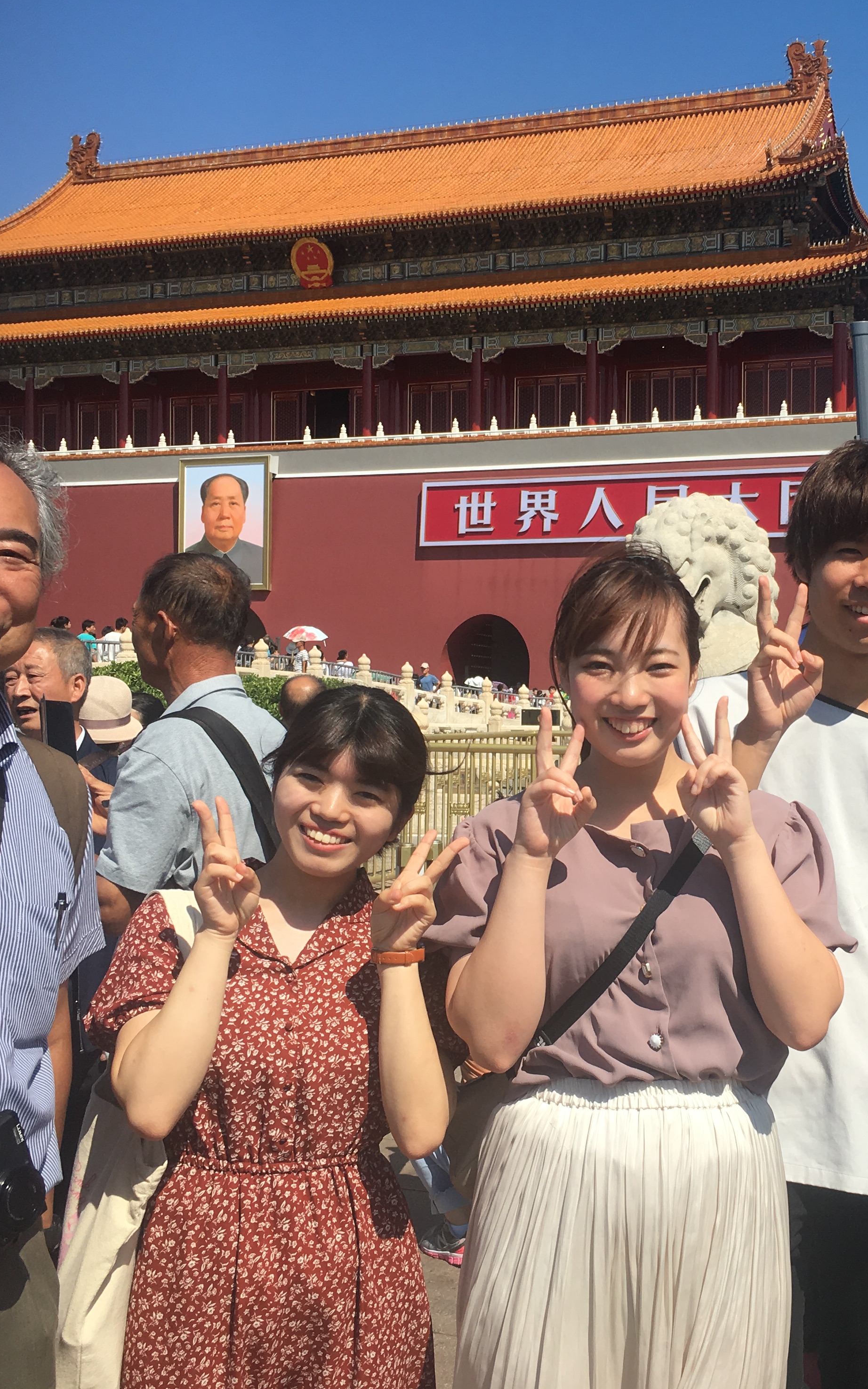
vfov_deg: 47.2
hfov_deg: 30.1
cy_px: 701
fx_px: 1590
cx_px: 644
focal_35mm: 42
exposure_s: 1/1637
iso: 25
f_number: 2.2
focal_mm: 4.15
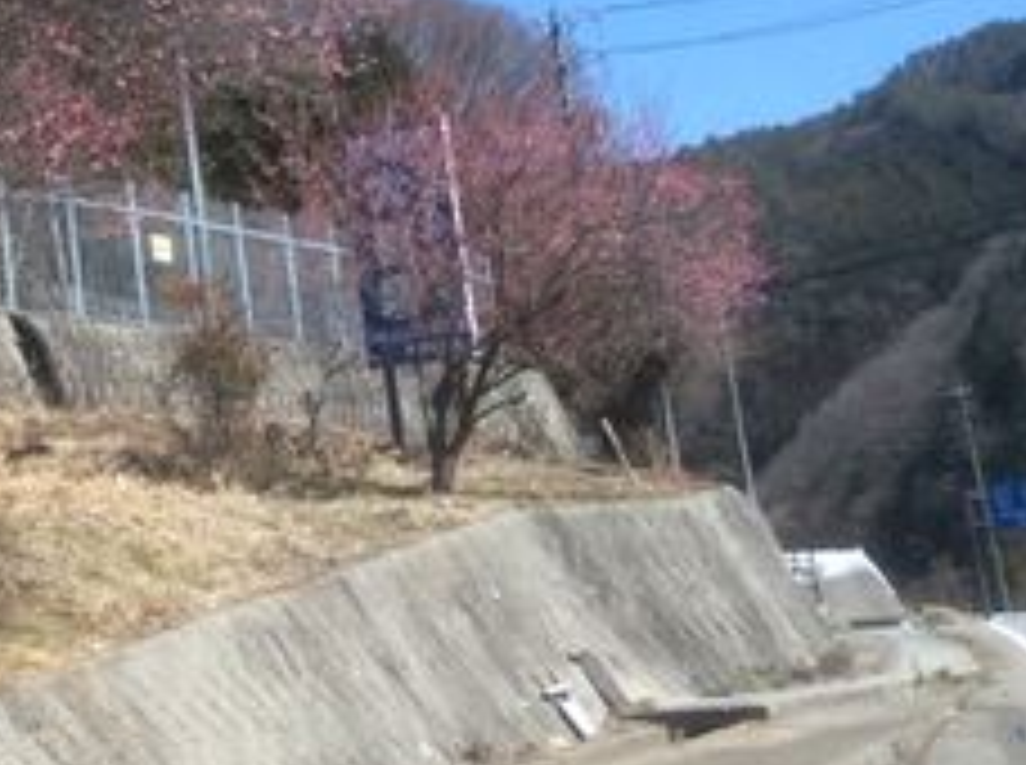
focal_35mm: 90
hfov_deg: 20.1
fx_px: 2662
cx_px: -288
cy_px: 90
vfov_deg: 16.2
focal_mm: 3.3
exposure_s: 1/1003
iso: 32
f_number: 2.4
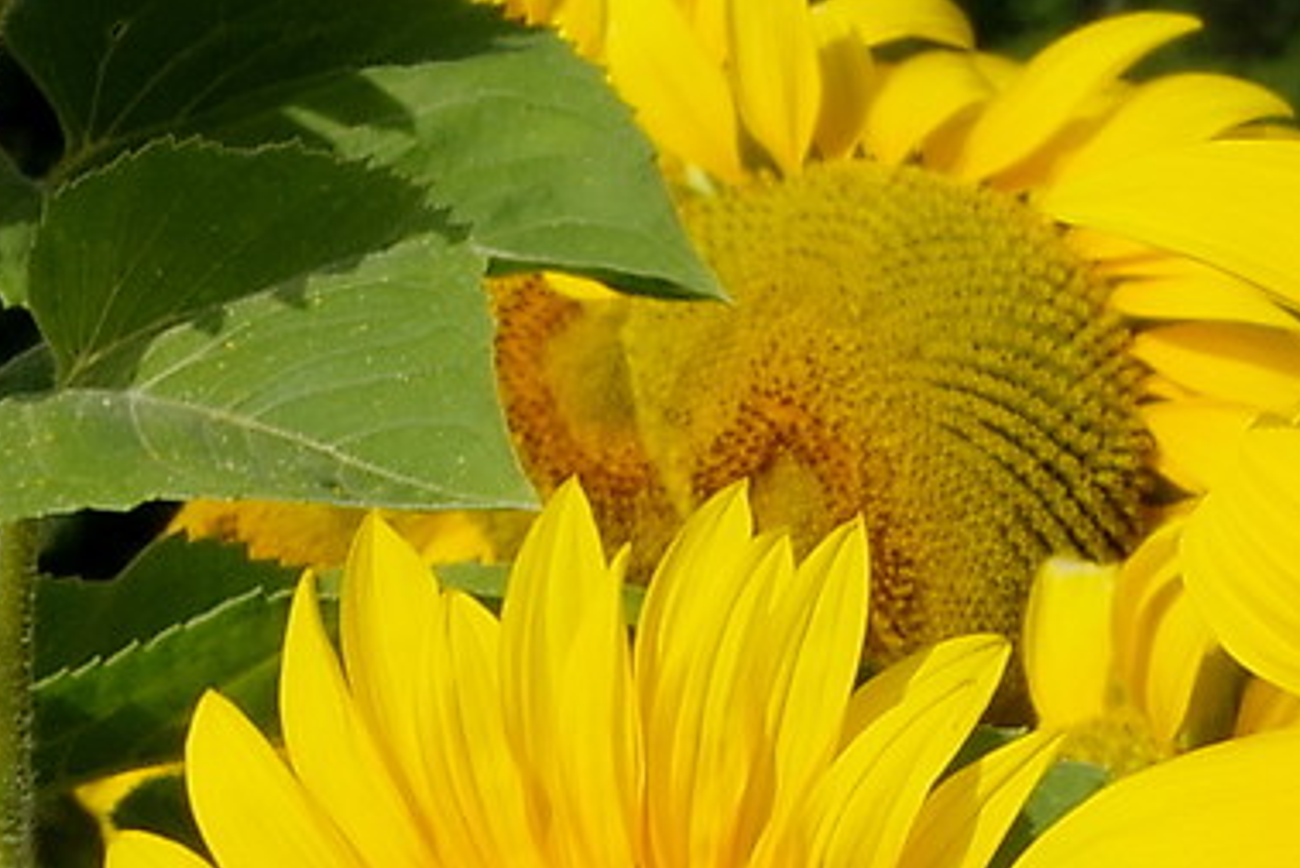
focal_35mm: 475
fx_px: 17158
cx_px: 2254
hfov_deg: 4.3
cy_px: 926
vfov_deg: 2.9
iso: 100
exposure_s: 1/40
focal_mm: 50
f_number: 20
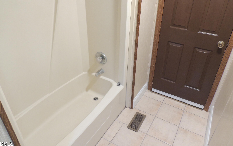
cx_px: 118
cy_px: 63
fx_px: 165
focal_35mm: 26
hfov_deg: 70.4
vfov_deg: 47.5
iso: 400
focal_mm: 4.3
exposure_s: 1/13
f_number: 3
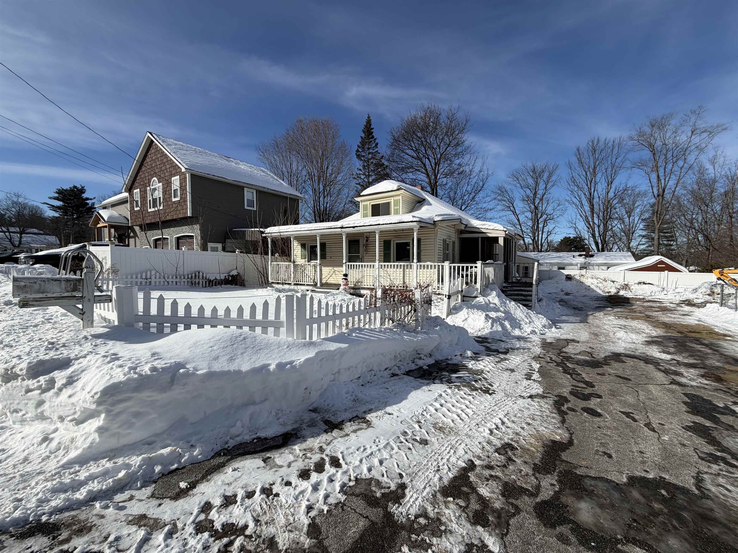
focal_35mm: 14
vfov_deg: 85.7
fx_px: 298
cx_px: 369
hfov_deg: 102.1
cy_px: 276
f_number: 2.2
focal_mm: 2.22
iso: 20
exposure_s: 1/1497
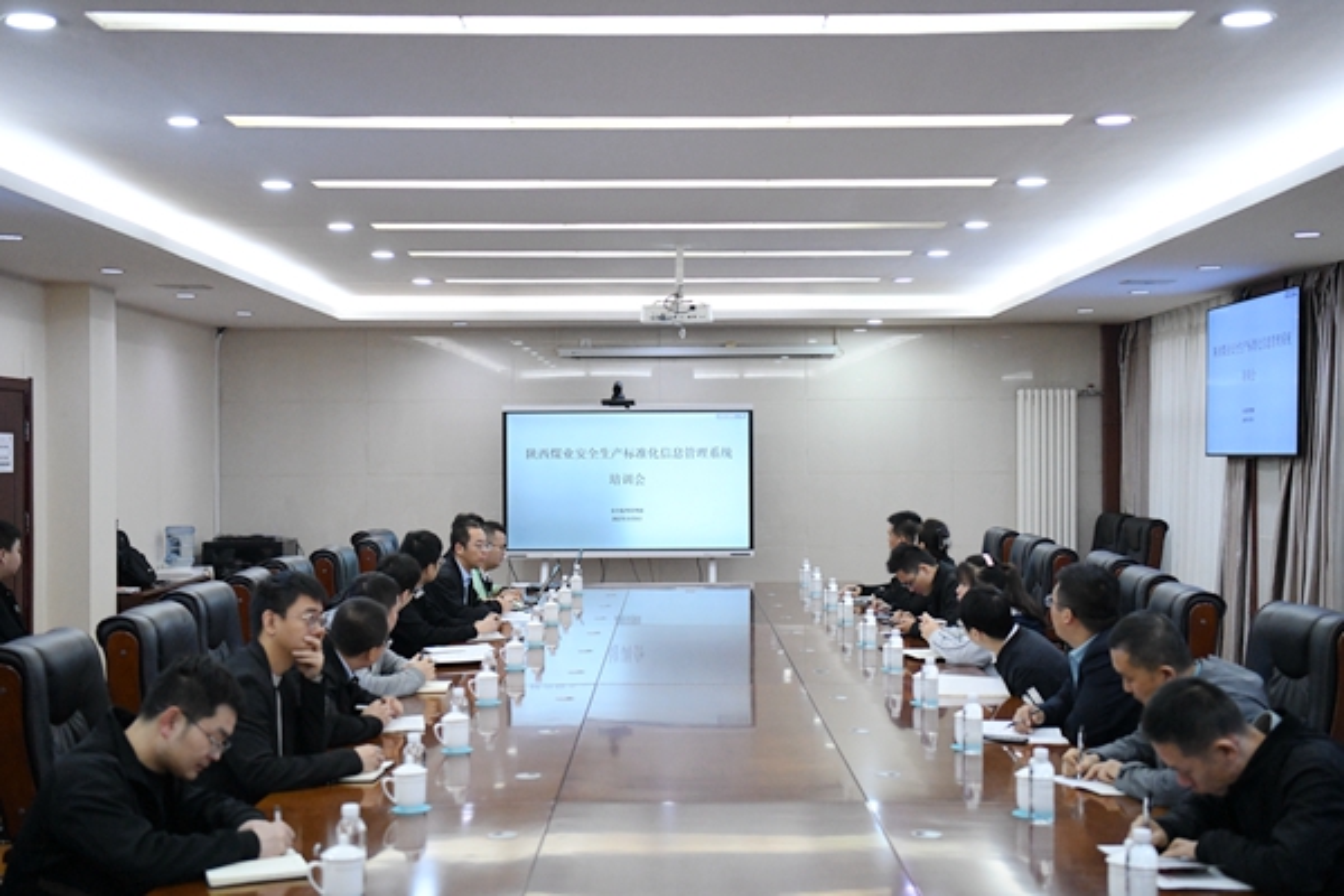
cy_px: 448
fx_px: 1717
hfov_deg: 42.7
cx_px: 672
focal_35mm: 46
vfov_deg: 29.2
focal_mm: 46
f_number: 2.8
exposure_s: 1/1000
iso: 6400
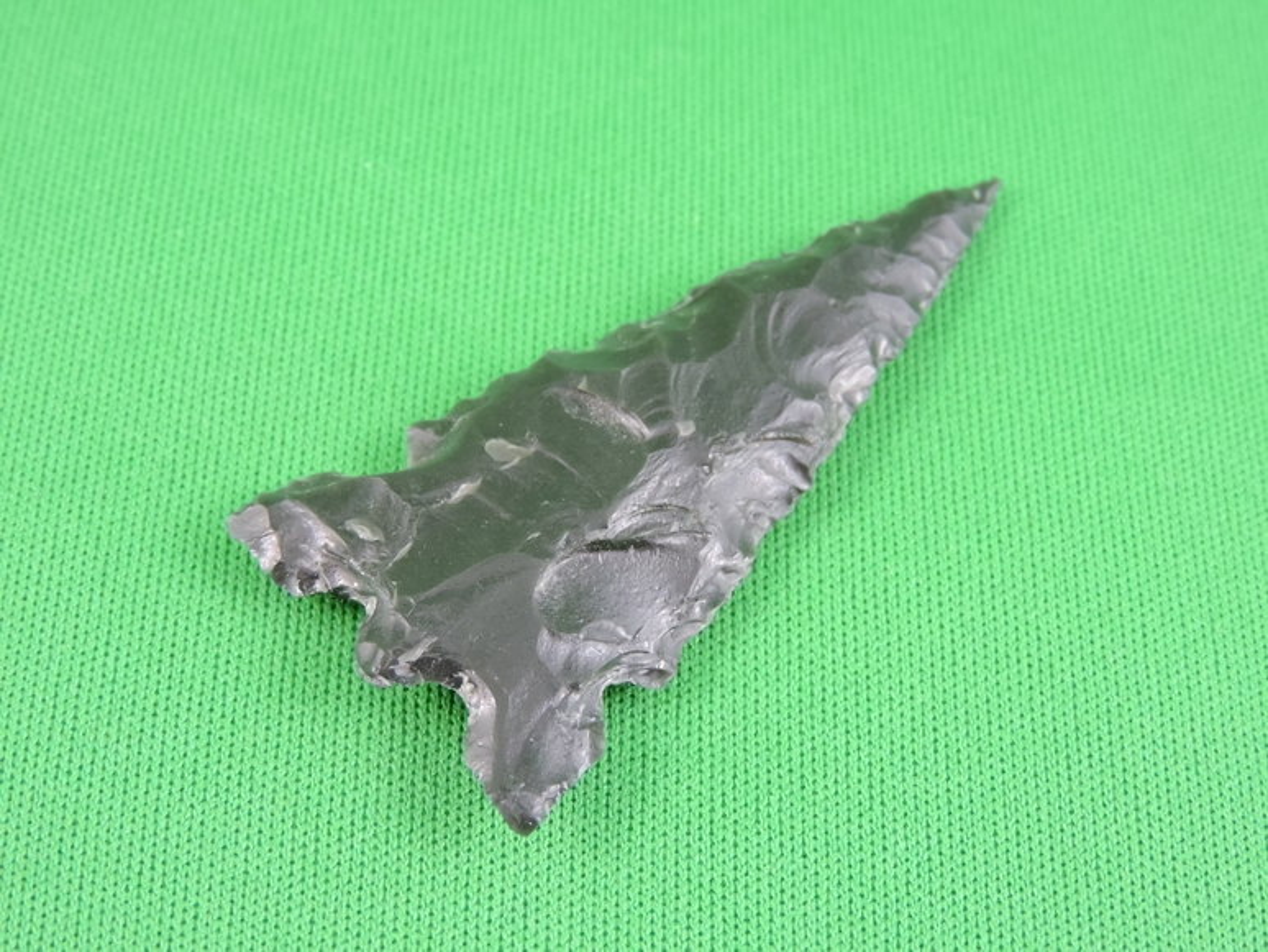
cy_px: 476
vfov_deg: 22.6
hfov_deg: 29.8
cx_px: 634
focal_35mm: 65
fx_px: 2381
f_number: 4.2
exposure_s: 1/60
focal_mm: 11.6
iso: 800
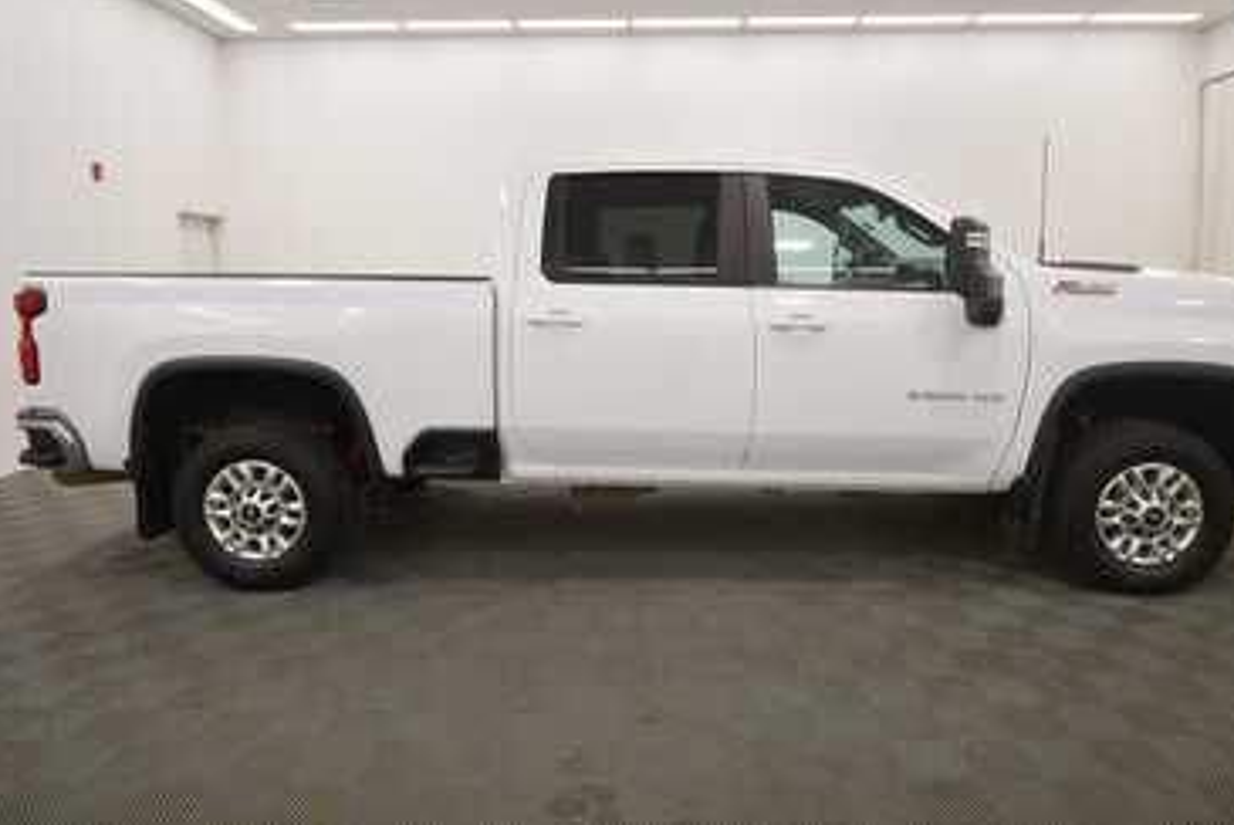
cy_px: 380
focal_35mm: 23
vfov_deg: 55.1
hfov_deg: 75.9
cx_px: 663
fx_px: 789
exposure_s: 1/250
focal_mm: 14
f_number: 5
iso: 720
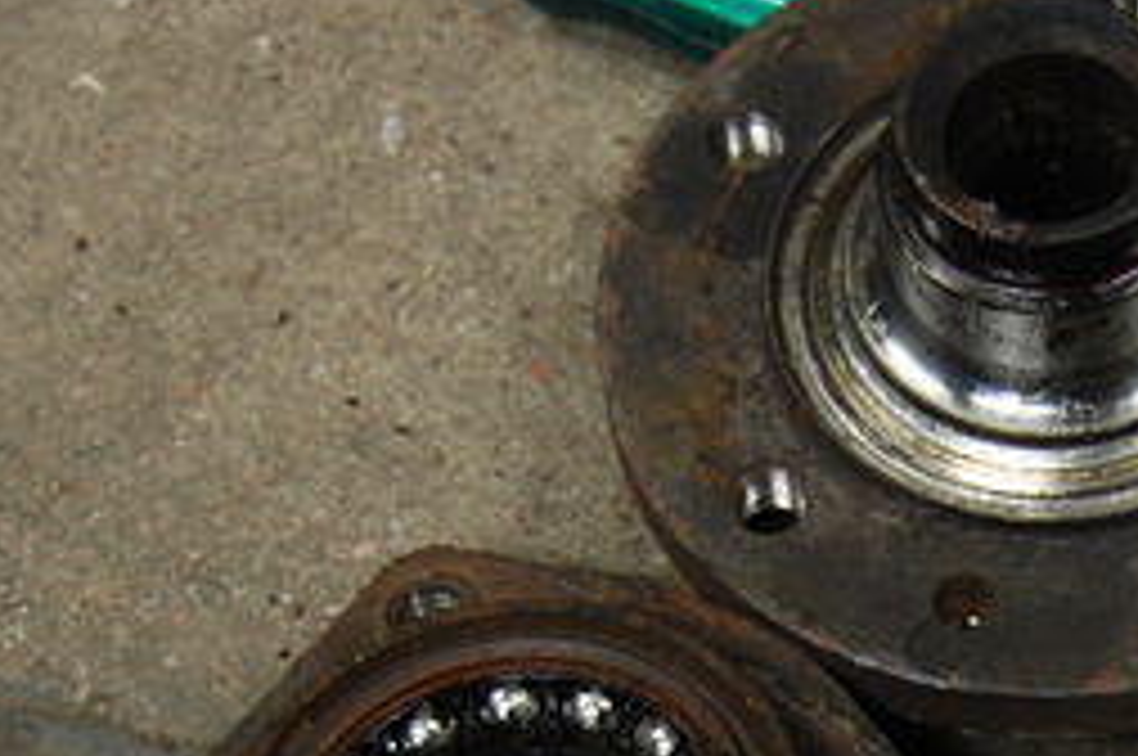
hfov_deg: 15.8
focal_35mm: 129
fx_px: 4073
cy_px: 792
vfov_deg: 10.5
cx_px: 891
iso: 800
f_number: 4.5
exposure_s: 1/25
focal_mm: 34
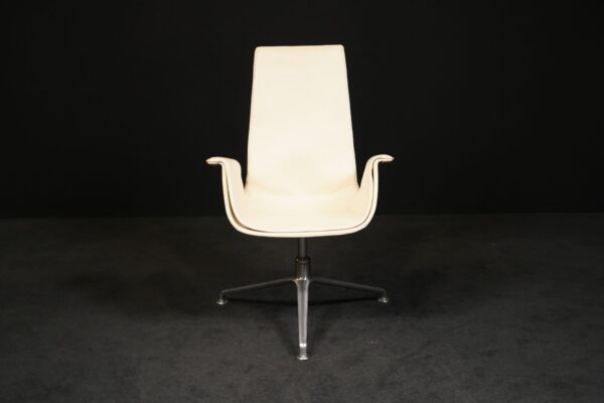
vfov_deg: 24.6
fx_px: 923
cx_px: 302
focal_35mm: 55
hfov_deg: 36.2
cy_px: 202
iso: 3200
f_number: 7.1
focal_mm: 55
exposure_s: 1/100
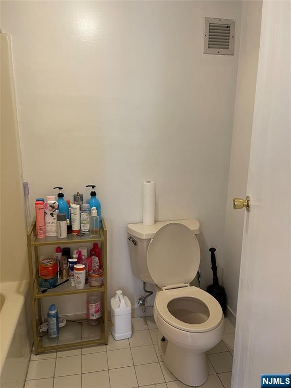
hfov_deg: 54.9
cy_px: 194
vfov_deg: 69.4
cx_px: 146
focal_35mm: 25
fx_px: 280
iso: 100
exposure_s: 1/60
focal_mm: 5.1
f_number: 1.6
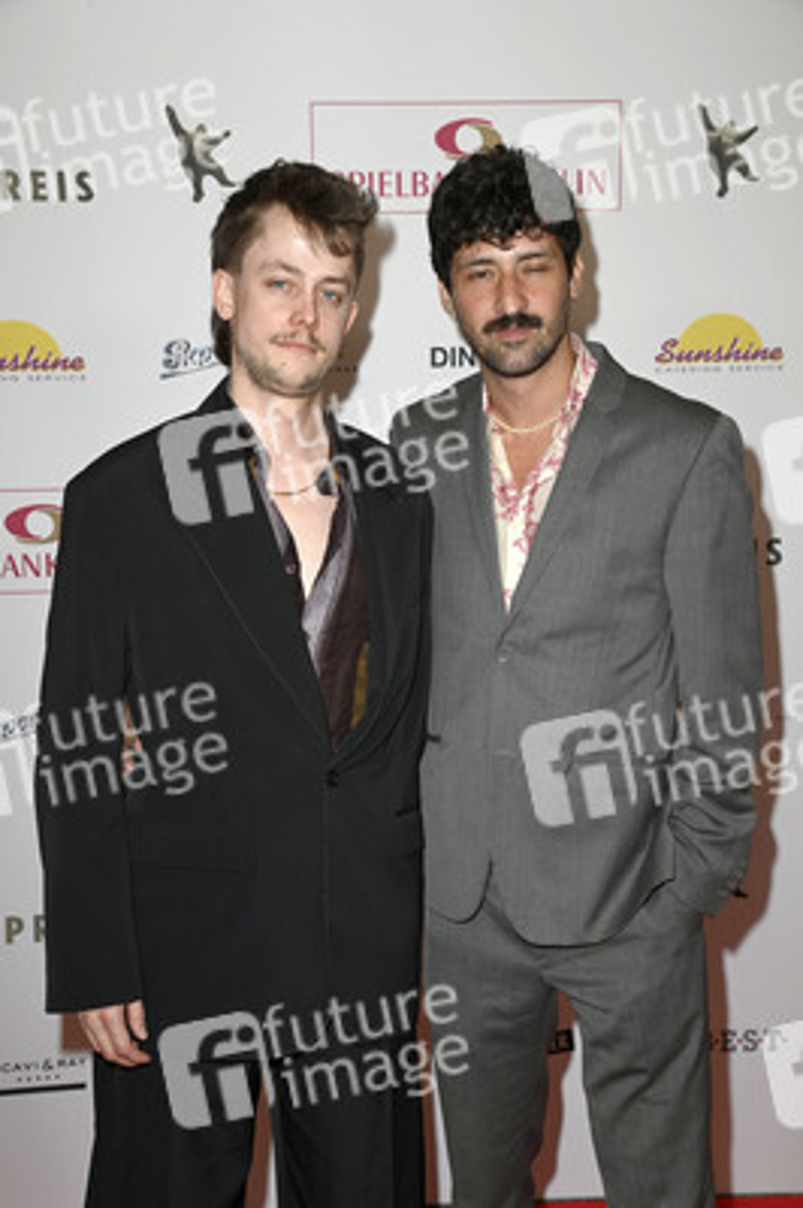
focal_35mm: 58
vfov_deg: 34.5
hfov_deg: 23.3
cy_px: 604
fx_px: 1944
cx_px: 402
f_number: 7.1
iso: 640
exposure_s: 1/250
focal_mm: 58
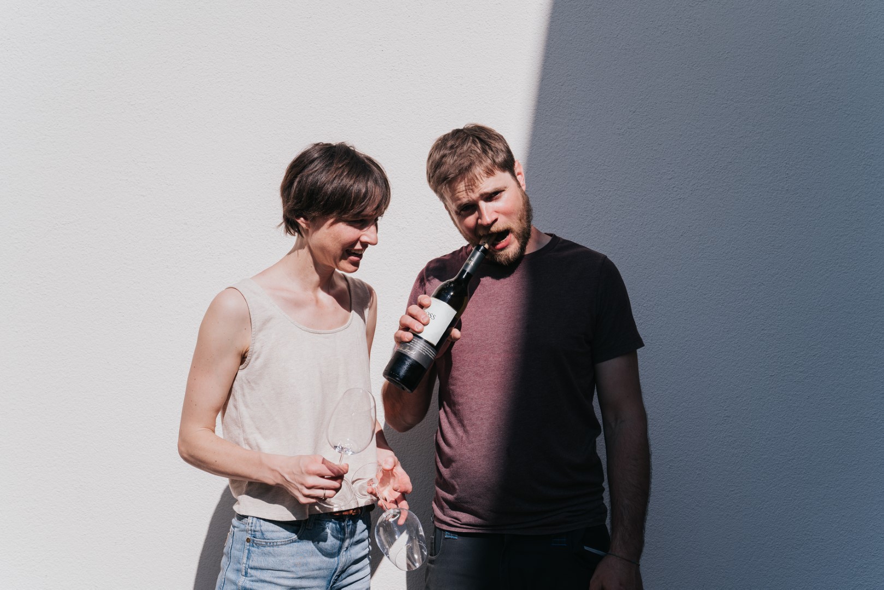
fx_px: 982
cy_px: 295
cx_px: 442
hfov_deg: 48.5
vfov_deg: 33.4
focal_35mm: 40
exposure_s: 1/400
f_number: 5.6
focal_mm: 40
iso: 100
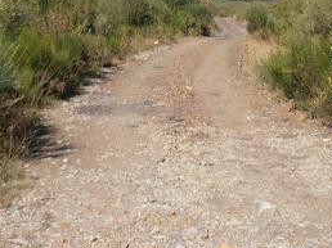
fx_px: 642
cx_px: 174
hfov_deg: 29.0
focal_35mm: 67
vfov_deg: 20.3
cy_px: -60
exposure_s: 1/1250
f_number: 3
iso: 80
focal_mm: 4.2
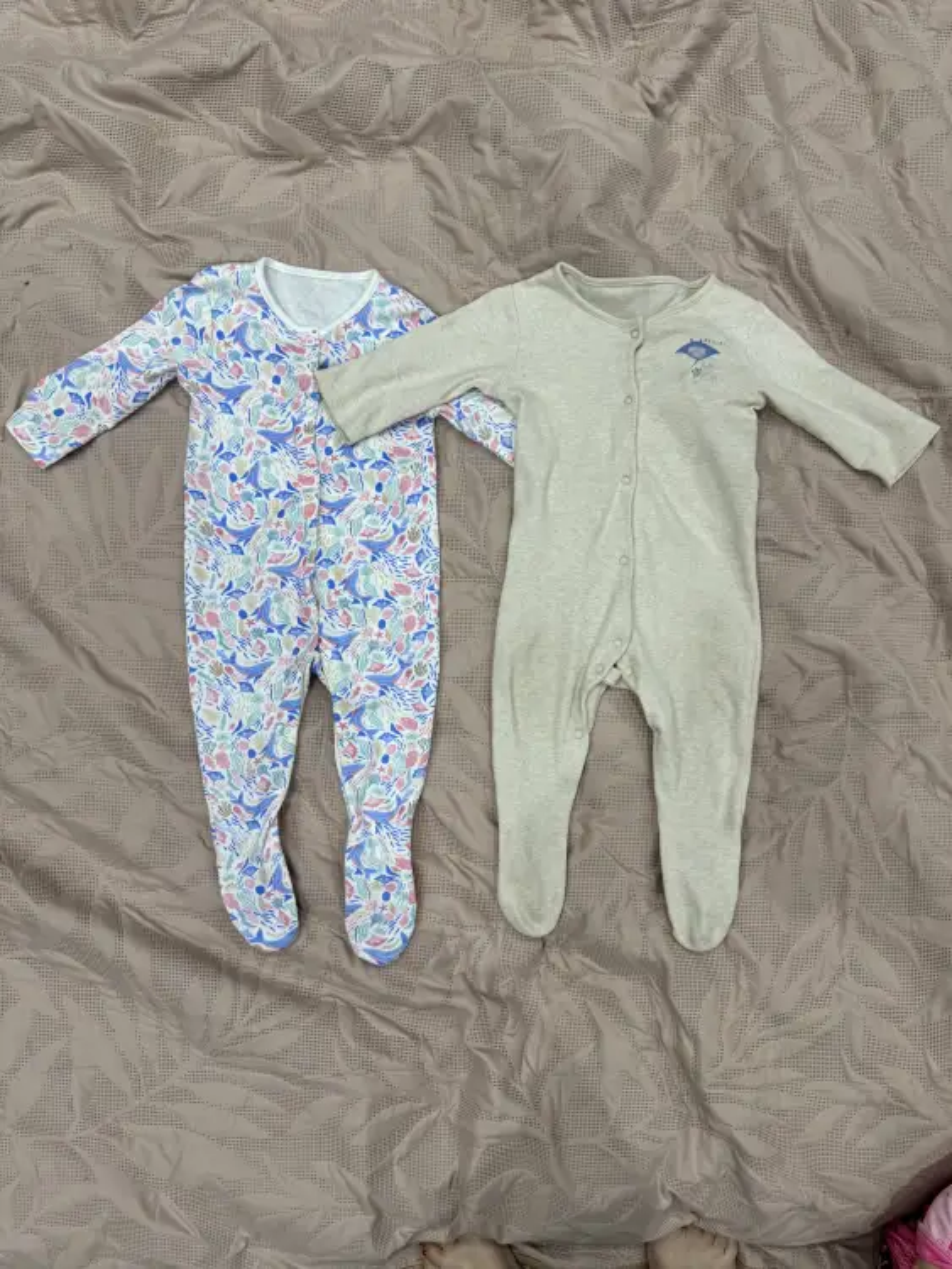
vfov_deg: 71.6
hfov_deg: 56.8
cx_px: 476
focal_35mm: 24
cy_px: 634
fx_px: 880
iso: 200
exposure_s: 1/100
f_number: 1.78
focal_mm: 6.76
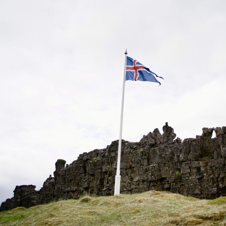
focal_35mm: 45
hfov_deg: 37.1
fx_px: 332
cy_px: 113
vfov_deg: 37.6
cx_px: 155
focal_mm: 35
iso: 400
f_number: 2.2
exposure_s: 1/8000
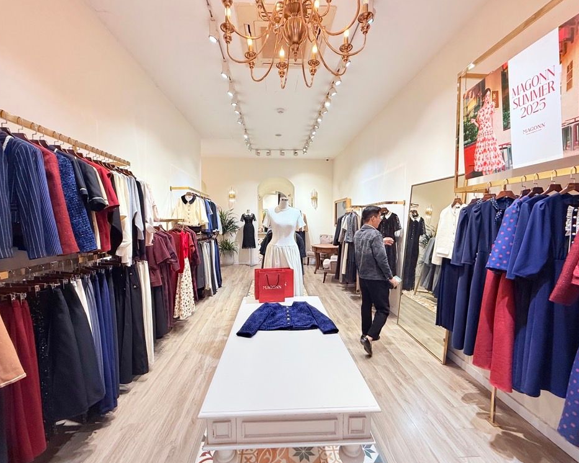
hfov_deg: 96.8
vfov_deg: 84.0
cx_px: 289
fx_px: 257
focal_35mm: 15
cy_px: 234
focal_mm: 2.22
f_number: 2.2
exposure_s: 1/100
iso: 125
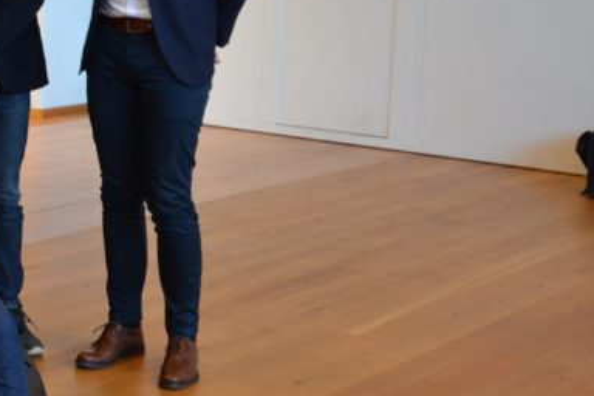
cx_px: -121
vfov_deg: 15.5
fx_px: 1452
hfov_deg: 21.5
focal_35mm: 88
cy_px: 111
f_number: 3.8
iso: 400
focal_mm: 22
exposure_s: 1/40
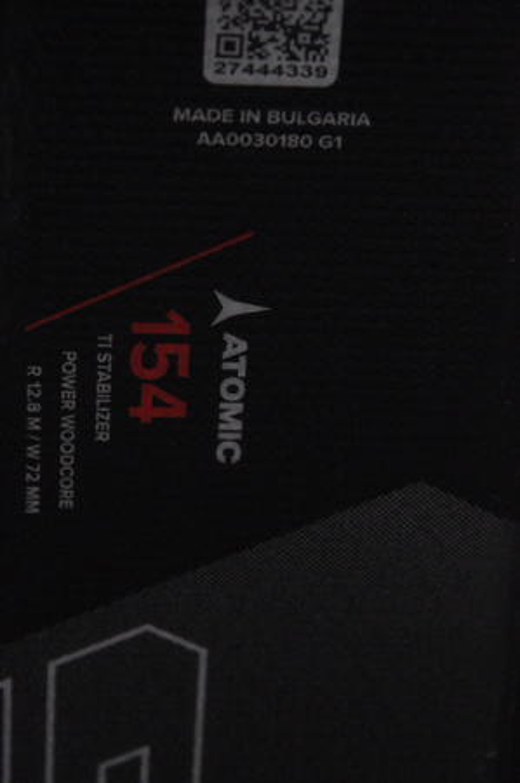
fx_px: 3420
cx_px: 260
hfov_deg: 8.7
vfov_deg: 13.1
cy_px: 392
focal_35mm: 158
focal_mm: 105
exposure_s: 1/125
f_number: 9.5
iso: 3200
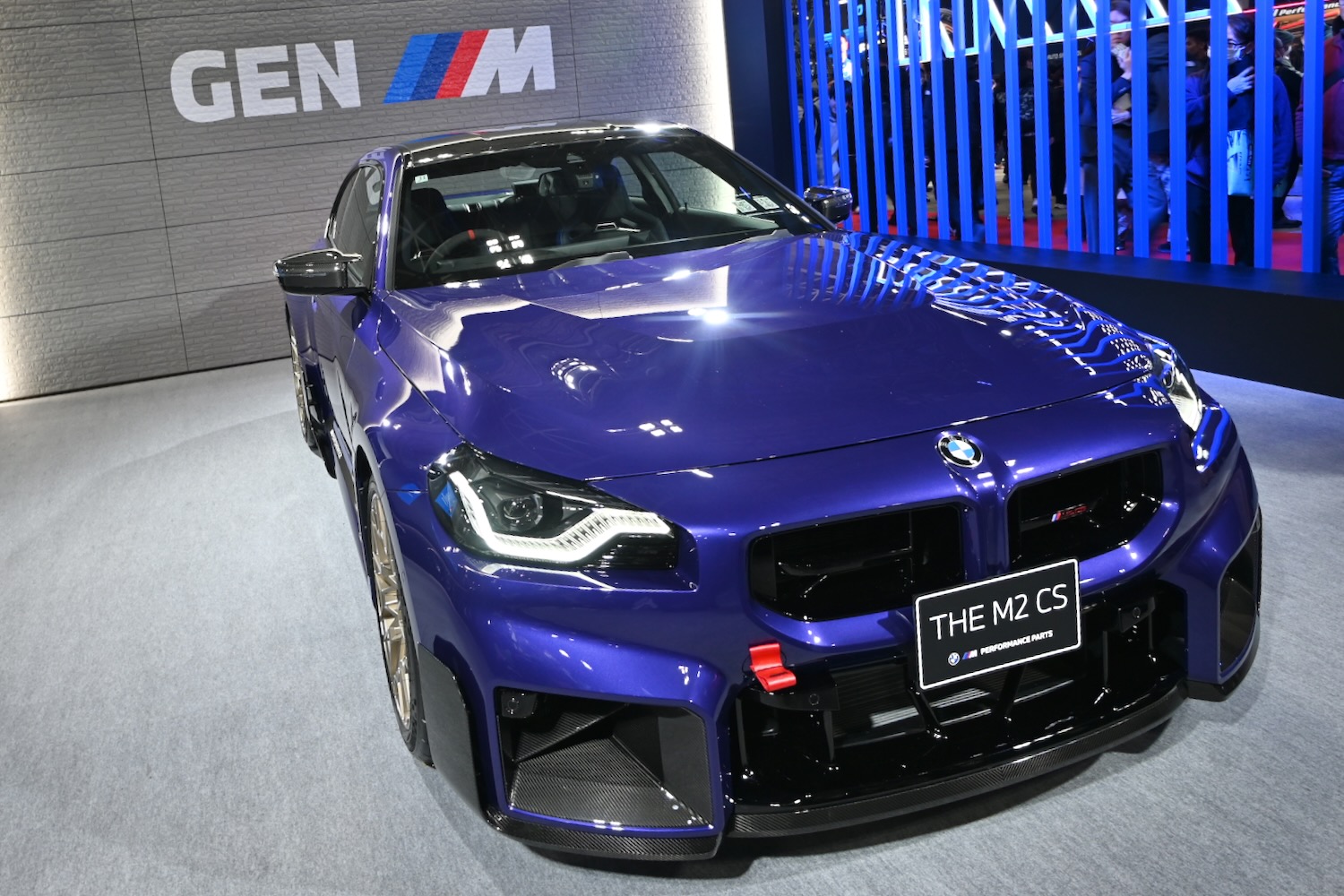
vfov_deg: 67.4
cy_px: 448
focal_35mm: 18
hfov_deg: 90.0
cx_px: 672
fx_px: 672
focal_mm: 12
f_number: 3.5
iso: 110
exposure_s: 1/20
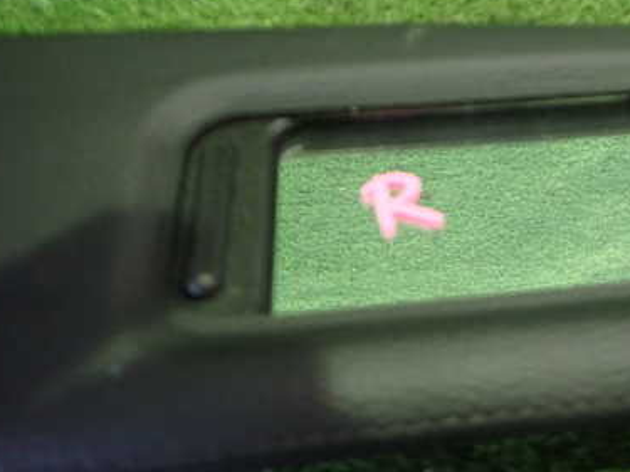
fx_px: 728
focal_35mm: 40
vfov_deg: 35.8
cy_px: 191
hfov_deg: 45.0
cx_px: 480
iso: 800
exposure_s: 1/30
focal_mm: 4.5
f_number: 2
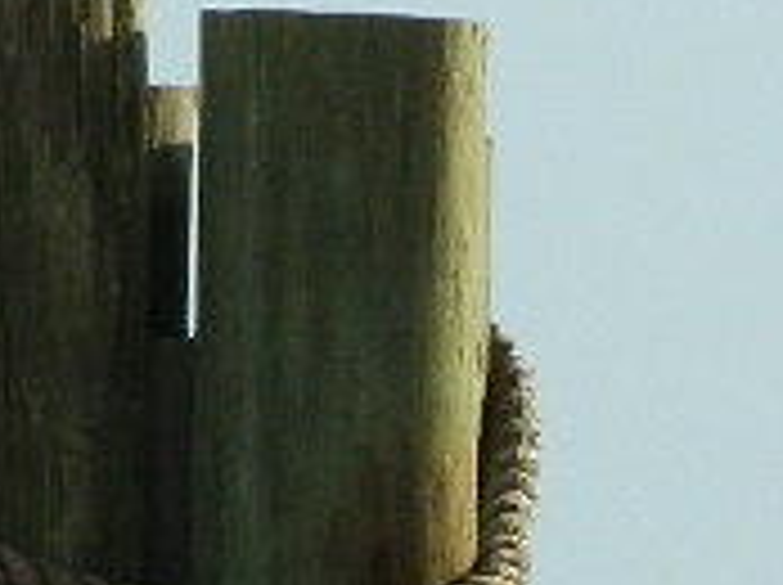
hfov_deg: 0.9
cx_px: 324
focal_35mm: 2330
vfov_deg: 0.6
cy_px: 702
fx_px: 52631
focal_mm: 71.2
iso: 180
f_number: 5.7
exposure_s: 1/500
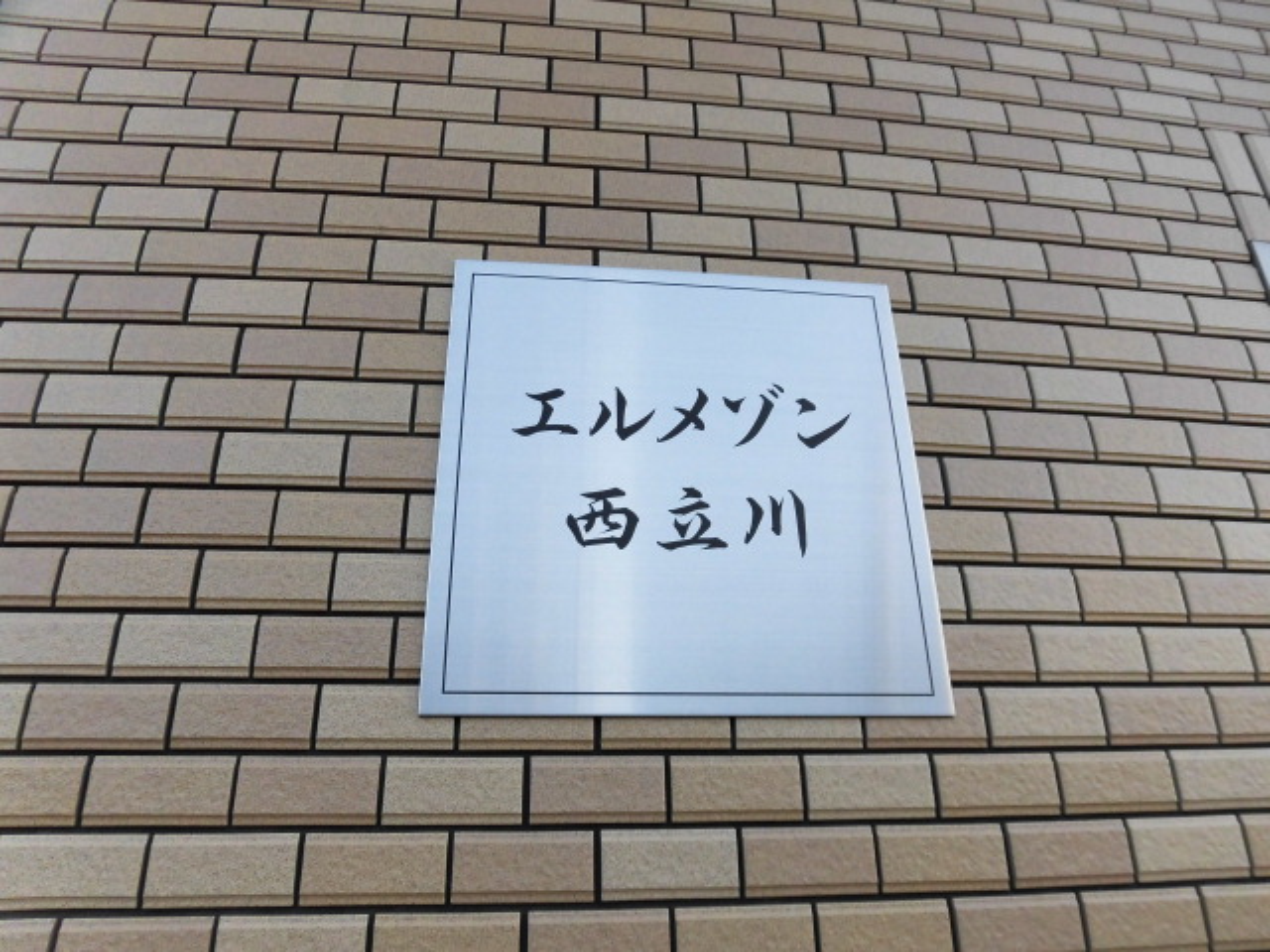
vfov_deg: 56.8
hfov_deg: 71.6
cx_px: 635
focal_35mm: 24
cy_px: 476
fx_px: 881
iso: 125
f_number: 3.1
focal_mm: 4.3
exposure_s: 1/100
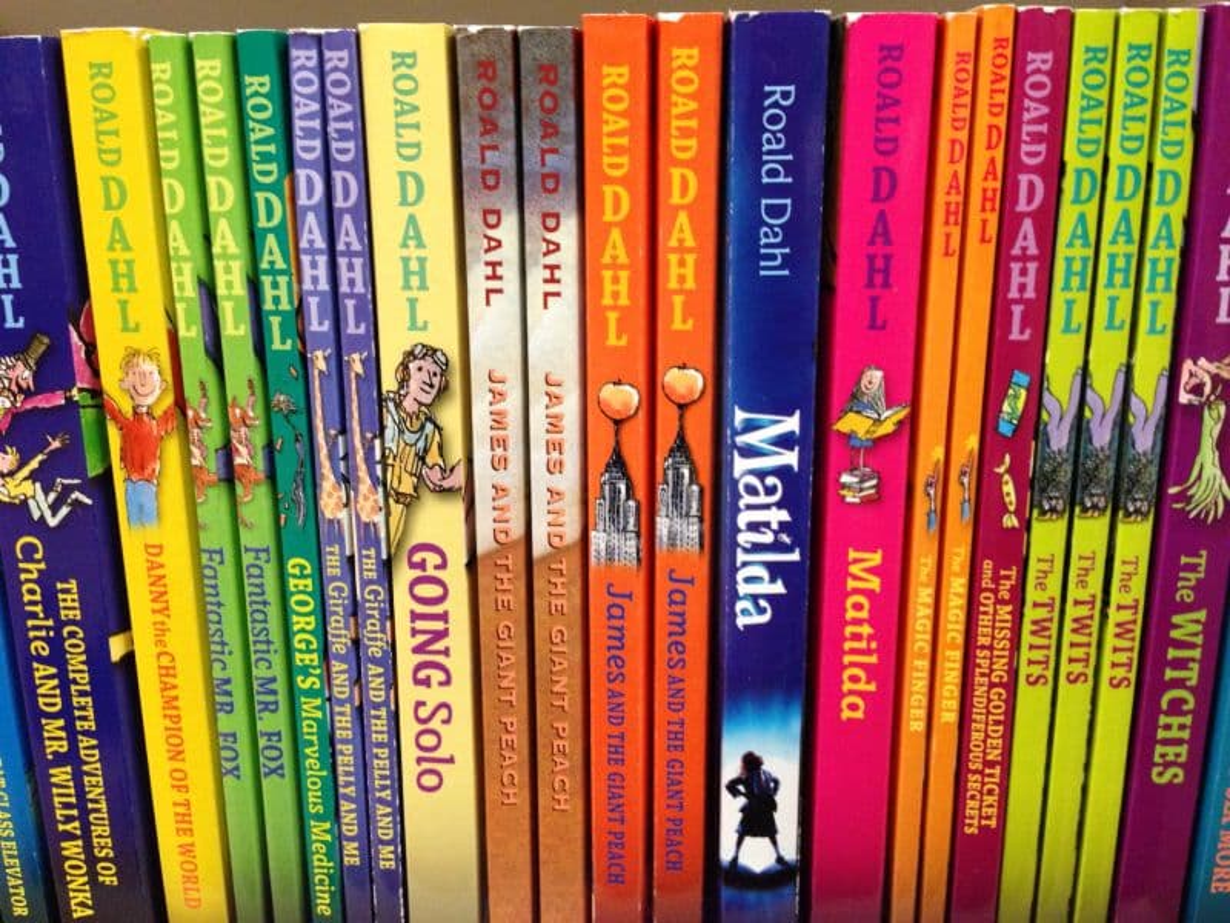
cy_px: 462
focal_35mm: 33
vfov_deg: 42.9
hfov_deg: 55.4
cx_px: 615
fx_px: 1173
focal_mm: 4.12
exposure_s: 1/20
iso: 320
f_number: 2.4
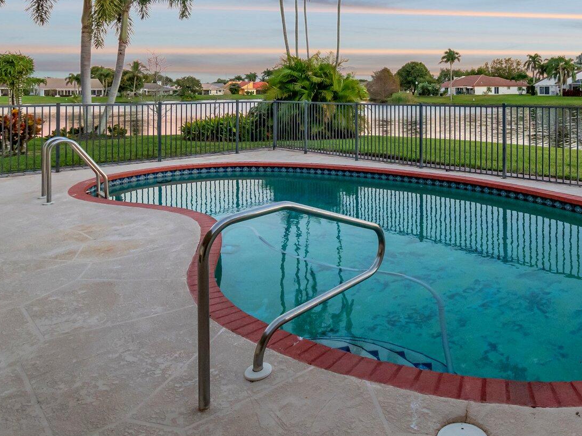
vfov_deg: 48.8
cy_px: 96
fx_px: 454
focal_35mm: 27
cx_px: 413
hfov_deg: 62.7
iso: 1000
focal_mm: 10
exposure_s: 1/100
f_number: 8
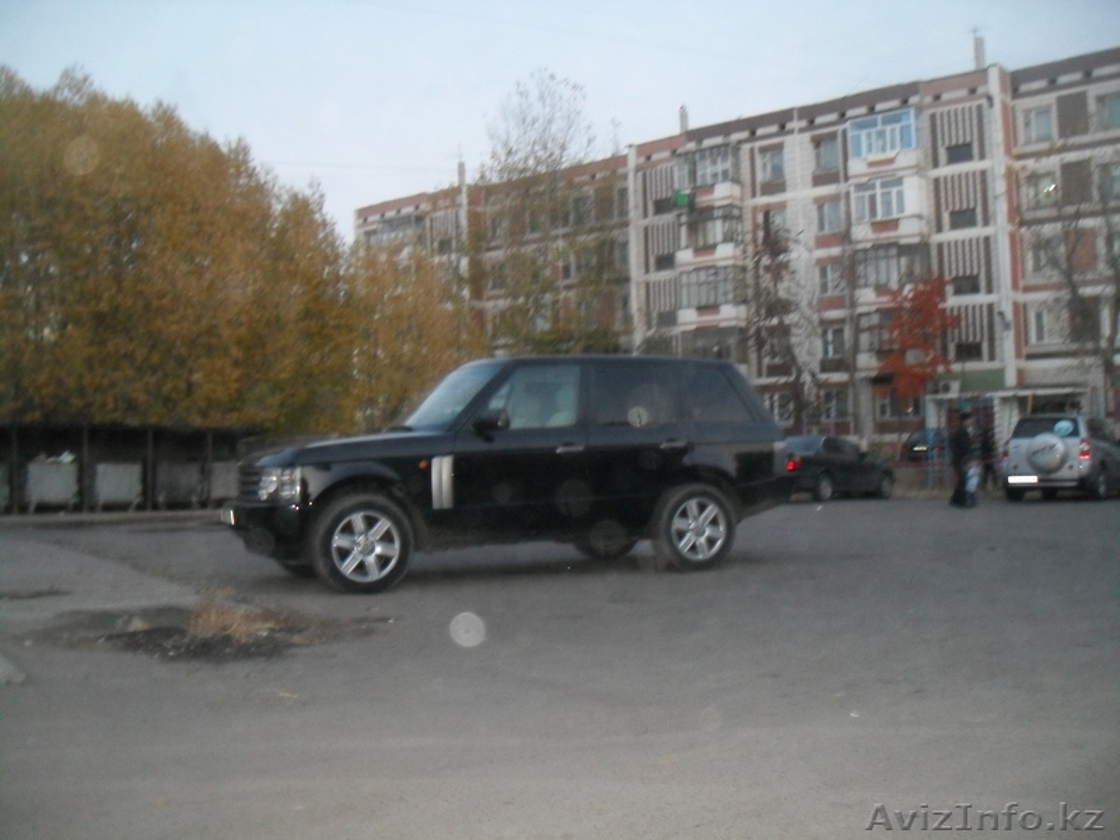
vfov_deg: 40.7
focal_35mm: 35
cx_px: 560
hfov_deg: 52.6
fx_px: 1132
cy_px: 420
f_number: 2.8
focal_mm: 6.2
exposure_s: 1/45
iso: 320
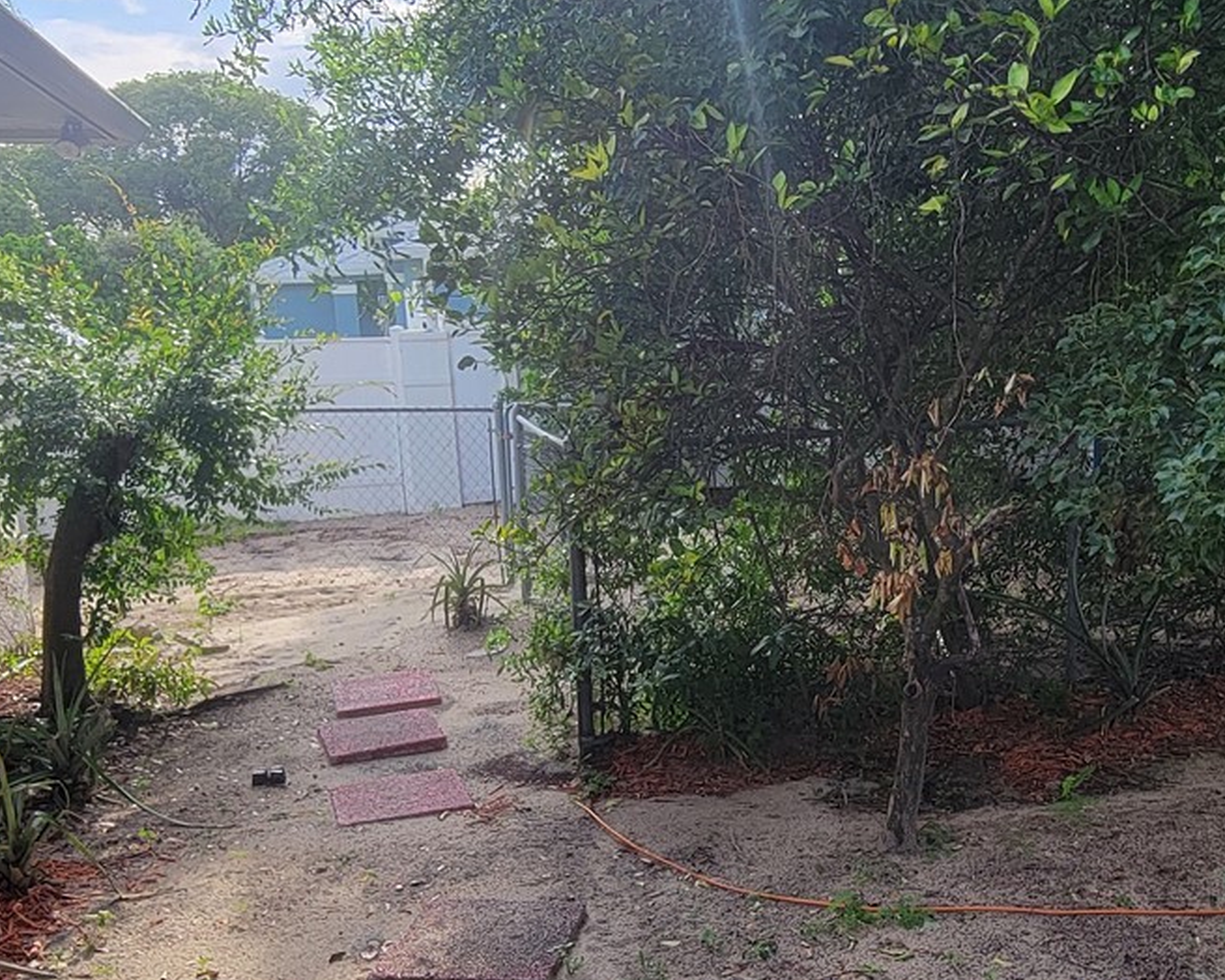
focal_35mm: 31
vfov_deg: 46.8
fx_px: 1124
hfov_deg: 56.6
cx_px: 756
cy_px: 604
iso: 50
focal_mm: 2.2
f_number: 2.2
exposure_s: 1/283
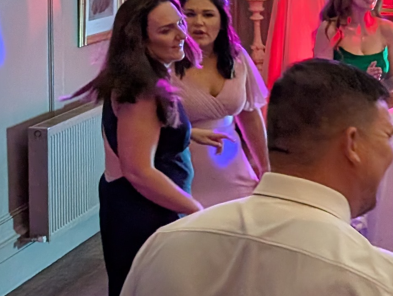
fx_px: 1182
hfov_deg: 17.0
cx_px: 593
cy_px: 85
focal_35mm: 104
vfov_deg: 14.2
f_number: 1.68
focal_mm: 6.9
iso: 601
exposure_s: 1/50
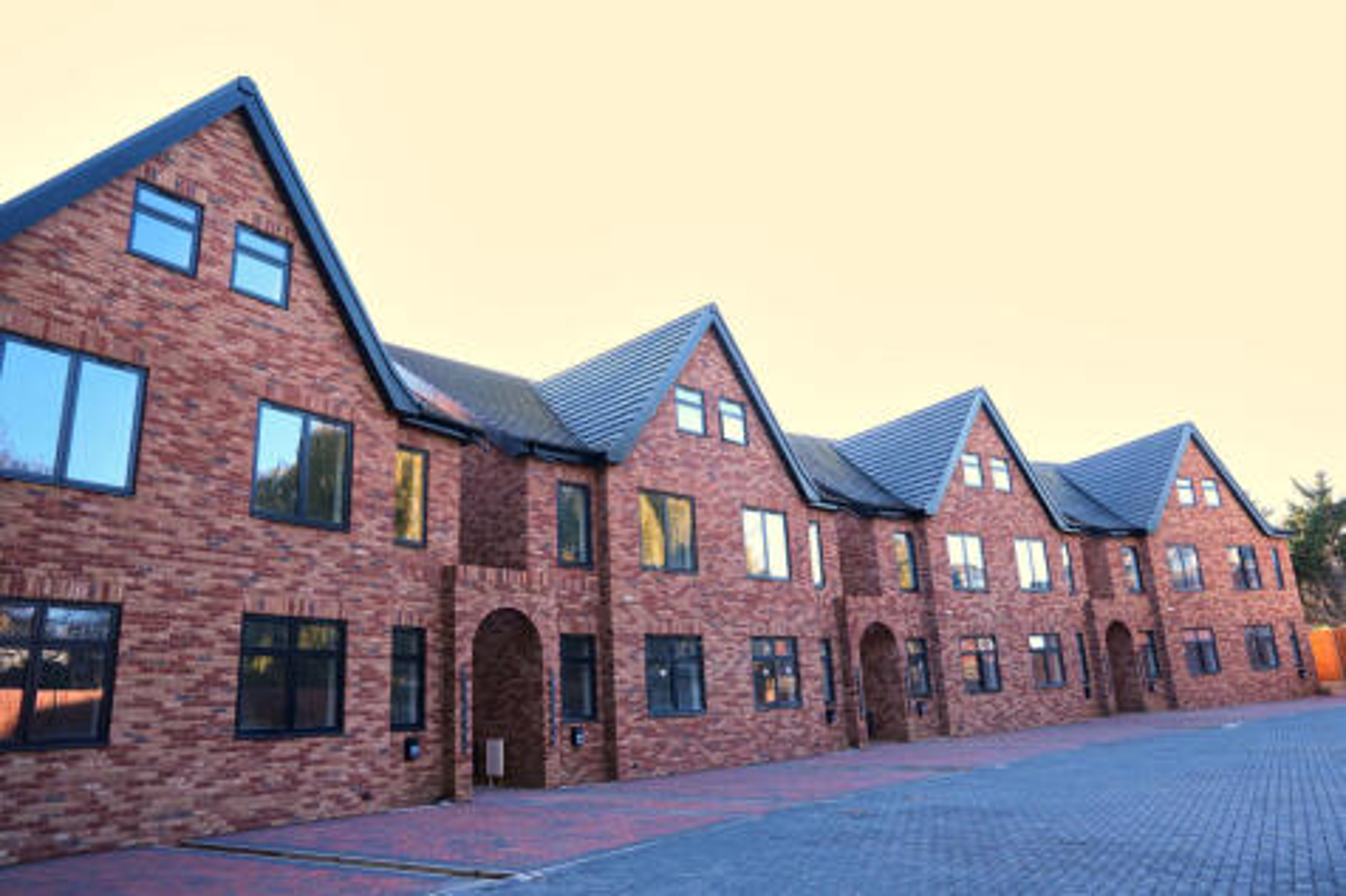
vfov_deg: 53.1
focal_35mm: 24
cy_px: 448
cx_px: 673
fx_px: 897
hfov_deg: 73.8
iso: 800
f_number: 7.1
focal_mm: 24
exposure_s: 1/160
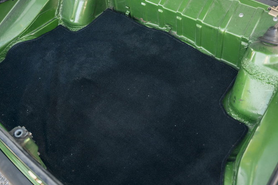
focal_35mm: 37
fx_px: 286
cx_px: 164
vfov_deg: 35.6
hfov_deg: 51.6
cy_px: 60
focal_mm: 24
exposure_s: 1/160
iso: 500
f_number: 2.8
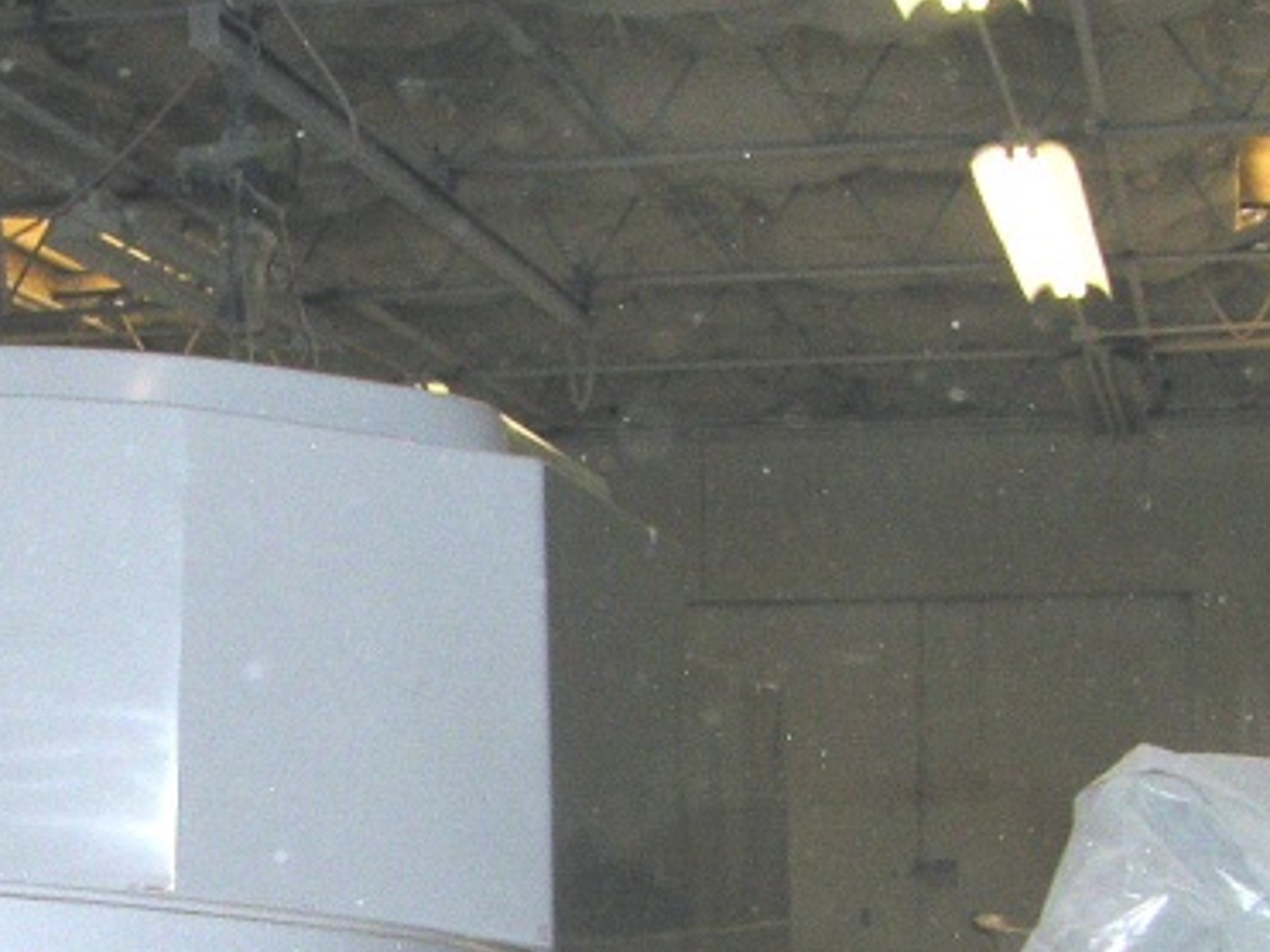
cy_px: 877
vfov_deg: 17.7
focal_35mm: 82
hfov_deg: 23.3
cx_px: 144
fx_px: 3007
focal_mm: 5.8
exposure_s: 1/40
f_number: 5.6
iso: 100
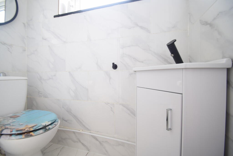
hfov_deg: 100.4
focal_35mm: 15
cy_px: 78
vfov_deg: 77.3
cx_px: 116
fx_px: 97
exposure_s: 1/30
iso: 100
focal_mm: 10
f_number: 3.5
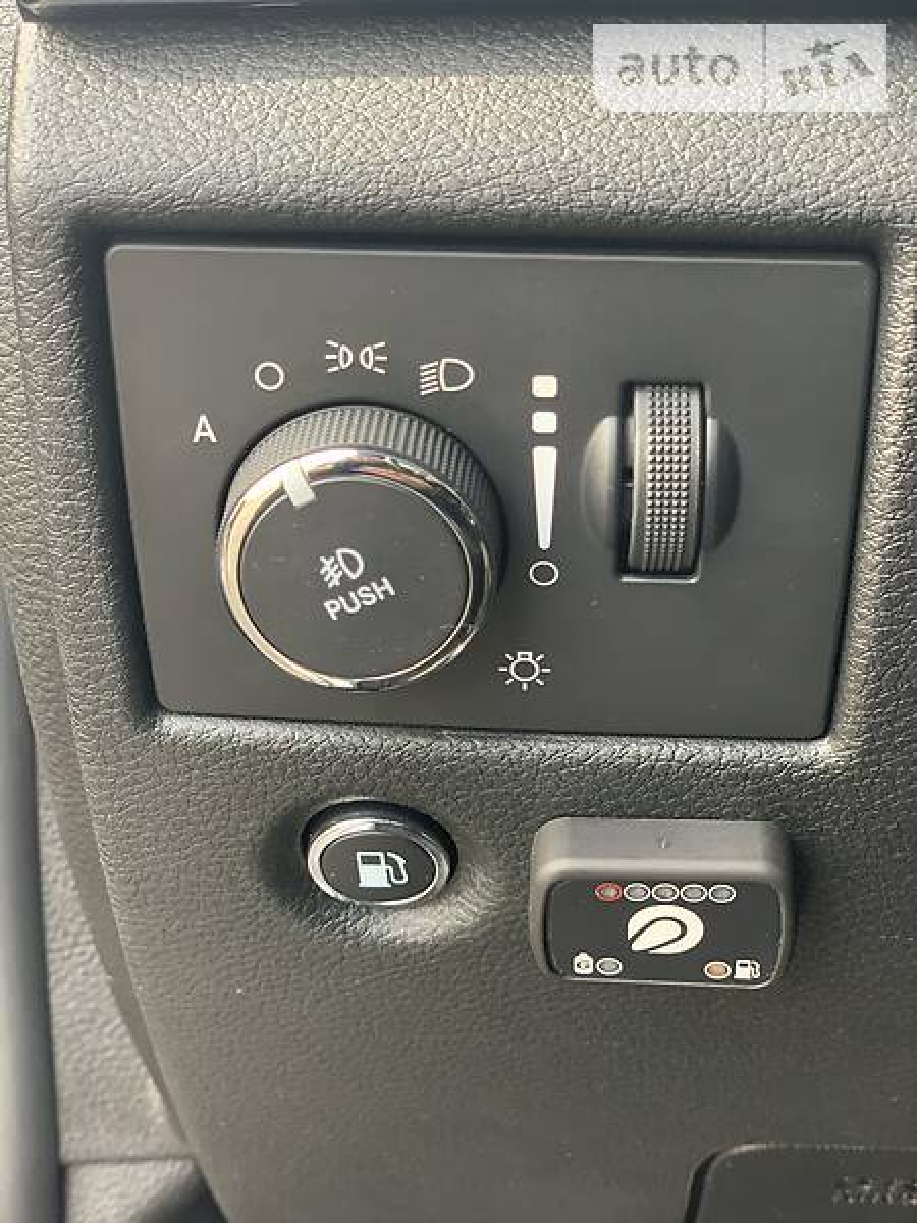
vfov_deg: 36.8
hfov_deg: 28.0
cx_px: 458
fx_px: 1837
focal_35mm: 52
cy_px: 612
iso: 125
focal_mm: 6
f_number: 2.4
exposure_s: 1/104
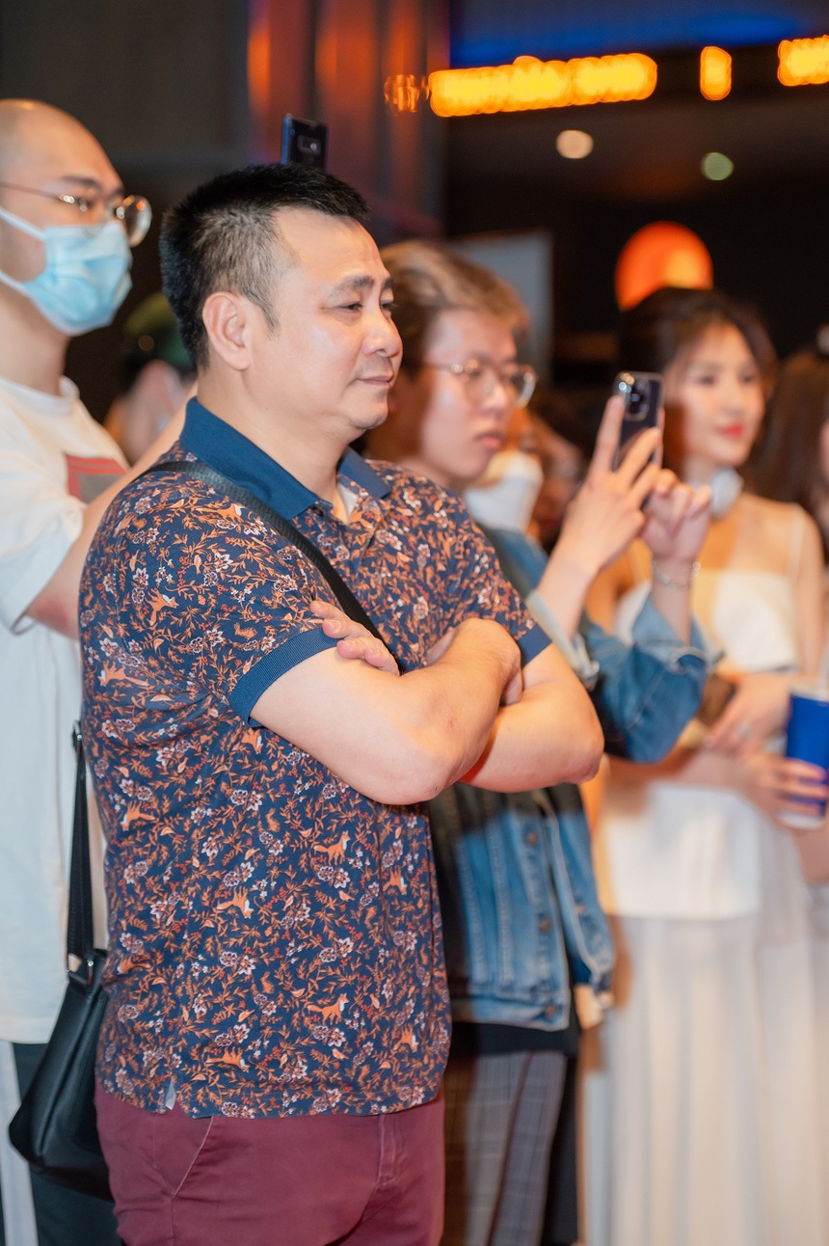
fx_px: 3458
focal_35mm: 100
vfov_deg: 20.4
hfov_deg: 13.7
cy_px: 623
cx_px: 414
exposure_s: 1/160
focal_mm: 100
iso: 1600
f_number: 3.5
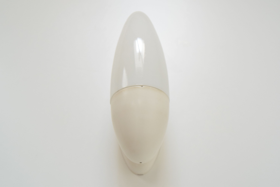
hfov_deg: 57.2
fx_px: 257
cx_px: 140
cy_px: 94
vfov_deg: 40.0
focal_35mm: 33
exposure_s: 1/200
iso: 1600
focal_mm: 22
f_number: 7.1
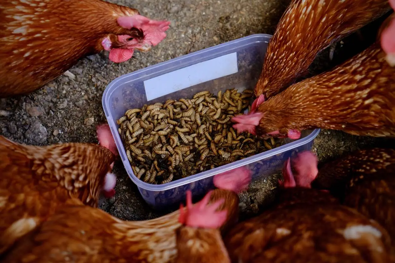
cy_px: 132
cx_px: 198
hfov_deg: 24.5
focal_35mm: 83
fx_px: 911
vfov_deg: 16.5
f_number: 4
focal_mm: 55
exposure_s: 1/60
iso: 800
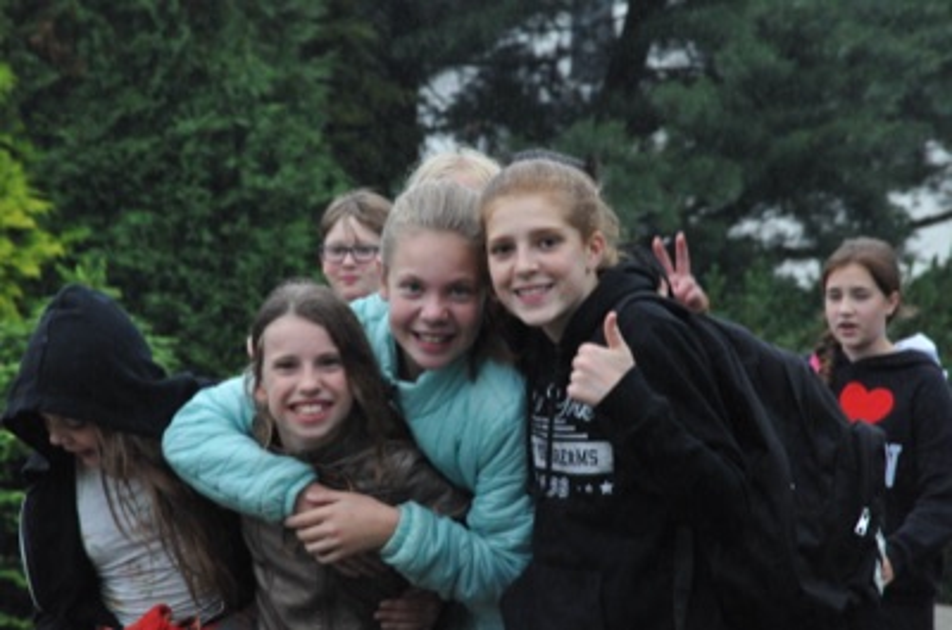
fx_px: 4750
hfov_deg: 11.4
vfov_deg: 7.6
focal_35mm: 180
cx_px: 476
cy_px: 315
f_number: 9
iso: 2000
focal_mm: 120
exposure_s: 1/320
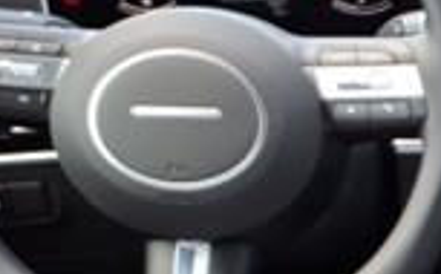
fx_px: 1440
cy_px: 389
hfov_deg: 15.7
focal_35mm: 120
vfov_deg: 10.5
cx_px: 706
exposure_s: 1/145
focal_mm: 3.58
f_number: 1.9
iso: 40
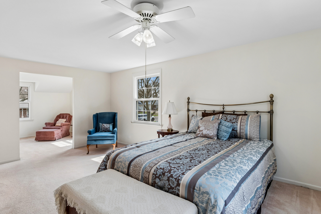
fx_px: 160
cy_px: 107
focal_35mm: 18
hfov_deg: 90.0
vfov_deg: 67.4
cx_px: 160
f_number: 8
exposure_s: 1/20
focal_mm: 12
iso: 400
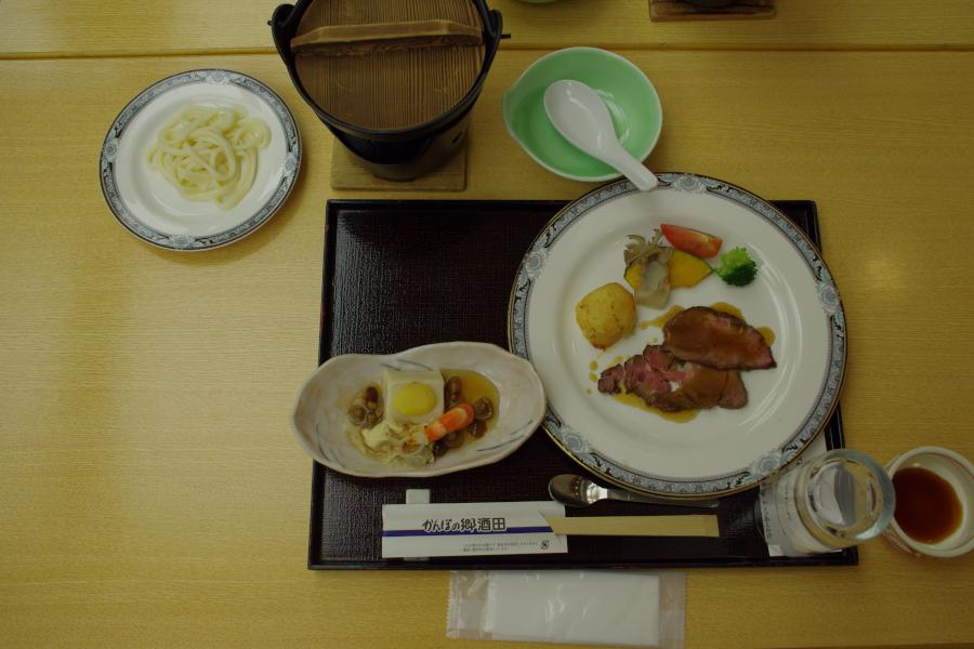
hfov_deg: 60.3
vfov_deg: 42.3
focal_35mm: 31
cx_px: 487
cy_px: 324
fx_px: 839
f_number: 4
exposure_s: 1/50
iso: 320
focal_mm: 21
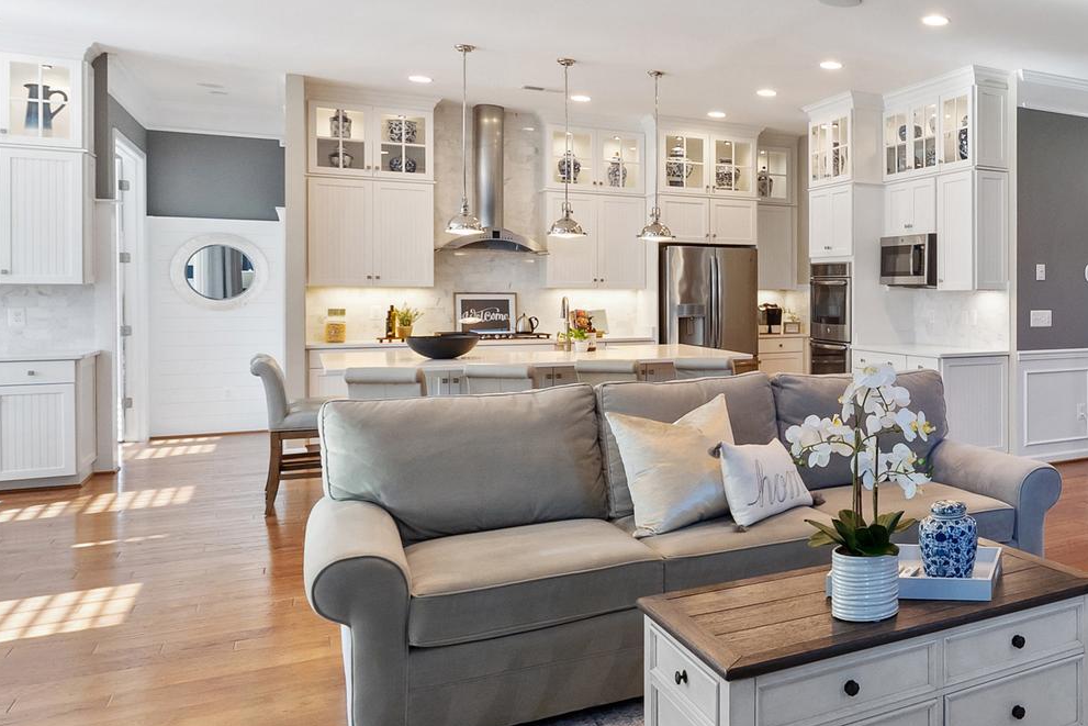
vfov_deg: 42.3
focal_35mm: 31
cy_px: 327
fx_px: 937
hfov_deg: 52.4
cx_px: 996
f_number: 8
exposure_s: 1/10
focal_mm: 10
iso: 800
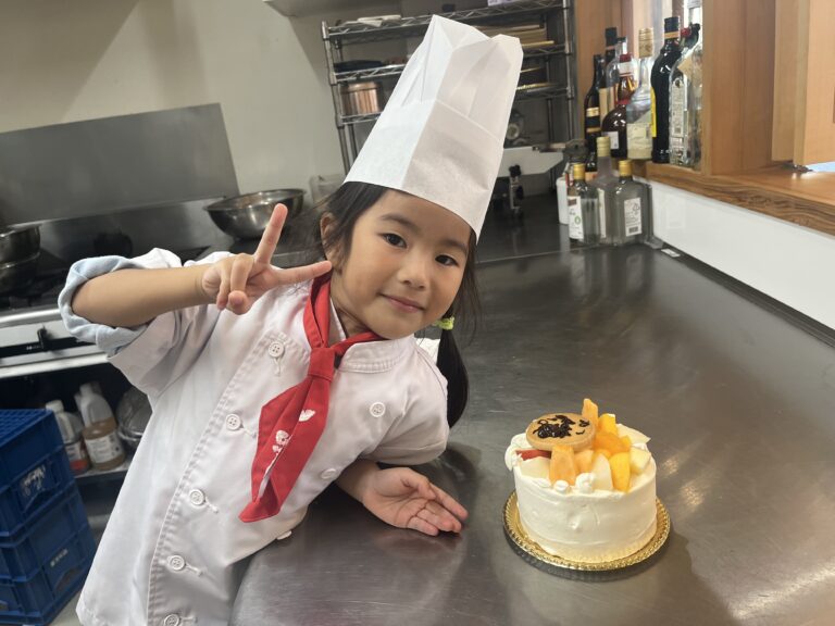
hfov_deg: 67.3
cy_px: 313
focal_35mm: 26
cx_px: 418
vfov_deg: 53.1
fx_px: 627
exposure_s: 1/120
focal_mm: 5.1
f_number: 1.6
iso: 125
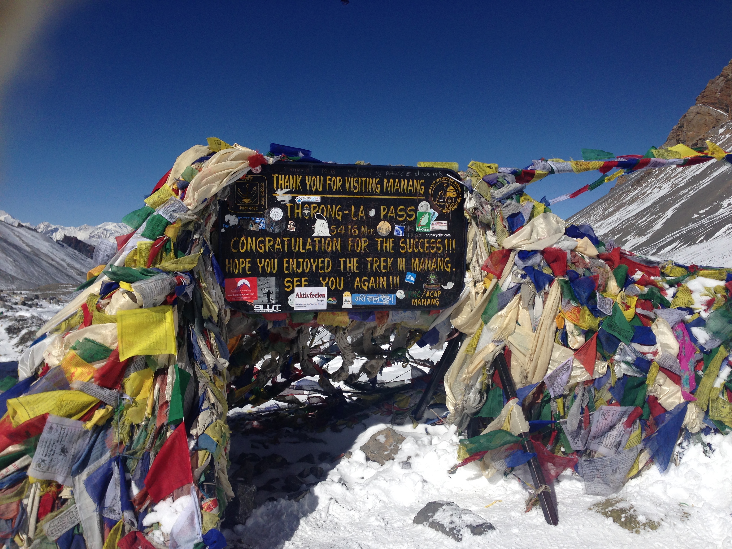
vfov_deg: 42.9
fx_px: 698
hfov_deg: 55.4
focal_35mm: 33
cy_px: 274
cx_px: 366
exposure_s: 1/4525
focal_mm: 4.12
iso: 50
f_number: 2.4
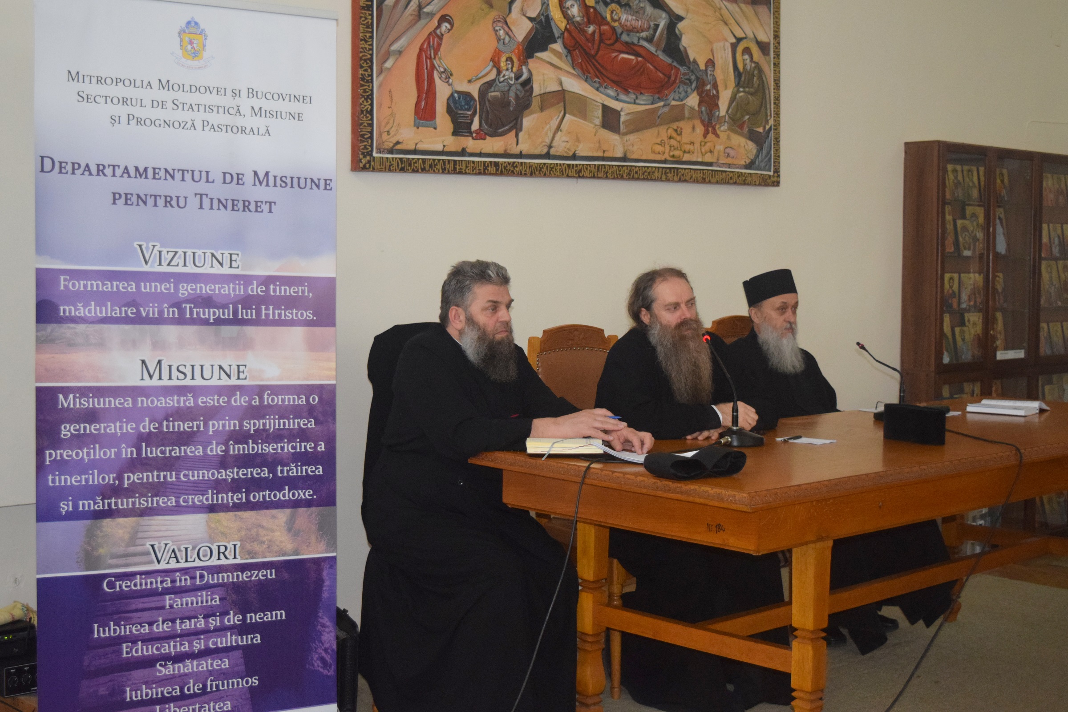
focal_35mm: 51
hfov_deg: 38.9
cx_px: 534
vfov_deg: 26.5
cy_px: 356
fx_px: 1513
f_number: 4.5
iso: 2500
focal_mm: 34
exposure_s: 1/60
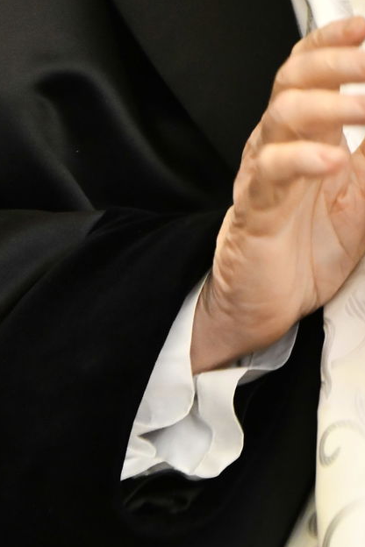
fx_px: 5733
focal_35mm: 377
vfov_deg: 5.4
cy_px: -295
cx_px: 510
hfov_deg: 3.6
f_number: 5.6
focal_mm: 112
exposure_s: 1/160
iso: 2000
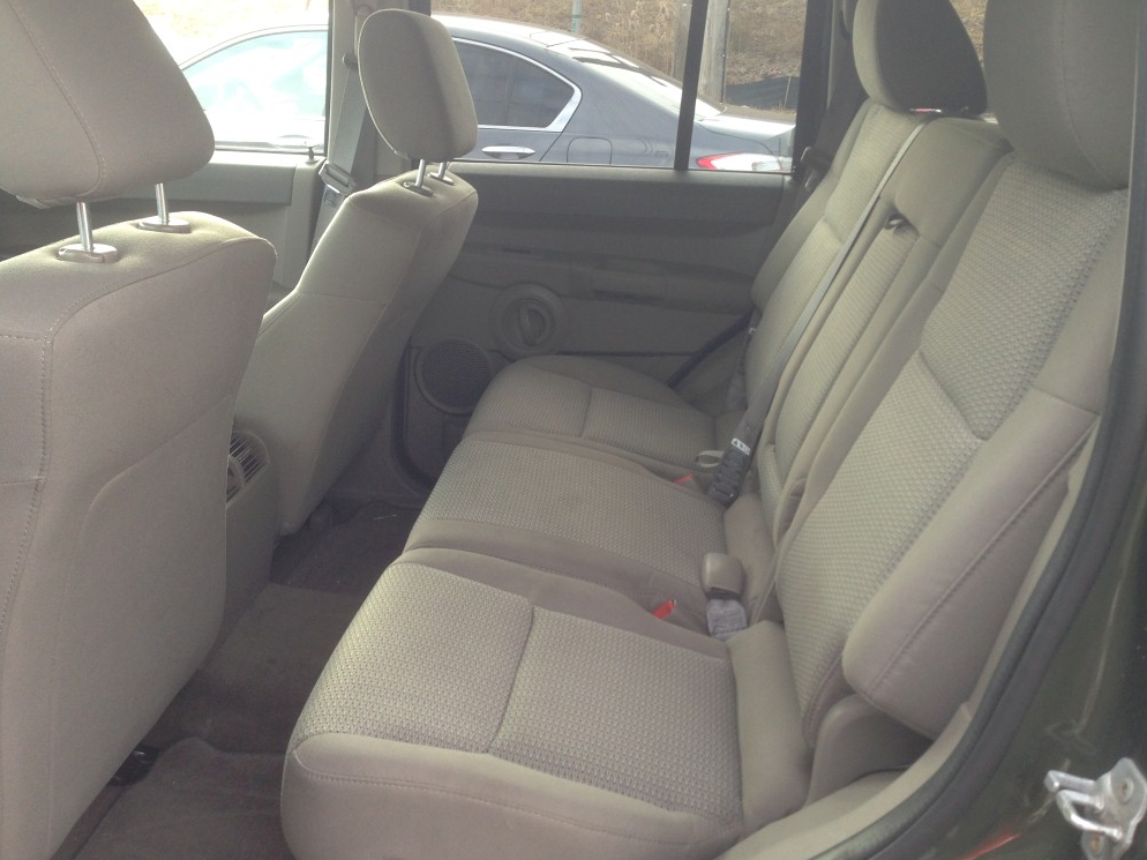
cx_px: 570
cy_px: 438
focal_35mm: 34
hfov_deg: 54.0
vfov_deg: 41.8
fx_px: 1126
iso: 50
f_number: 2.4
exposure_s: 1/60
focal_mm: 4.13
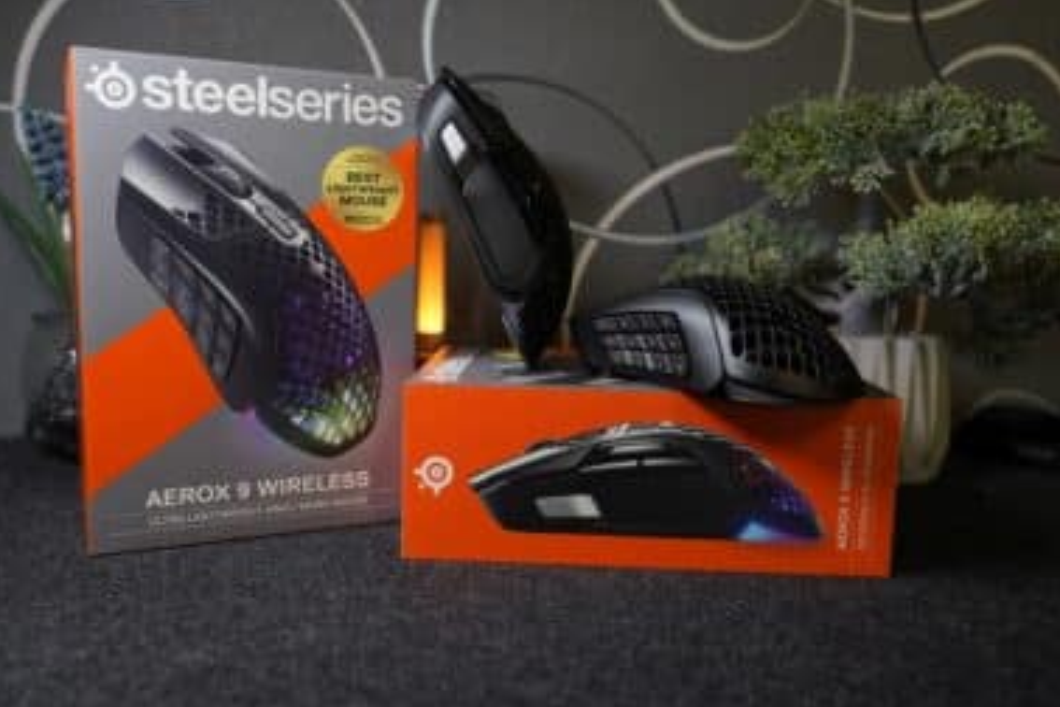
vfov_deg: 41.1
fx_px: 942
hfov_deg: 58.7
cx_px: 533
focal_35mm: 32
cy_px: 359
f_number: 5
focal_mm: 31
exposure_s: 1/40
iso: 400
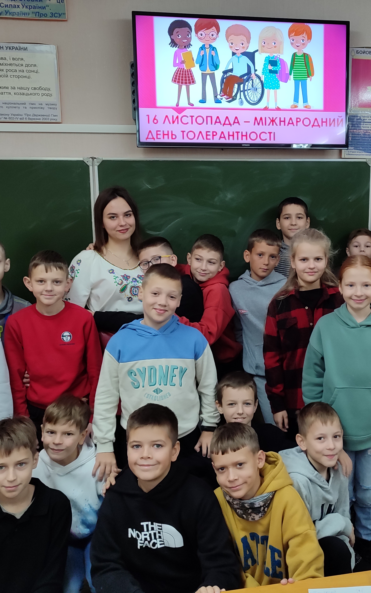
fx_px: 582
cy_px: 300
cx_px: 262
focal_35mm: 36
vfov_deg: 54.0
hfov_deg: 34.8
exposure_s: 1/50
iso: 220
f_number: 1.89
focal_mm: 5.95
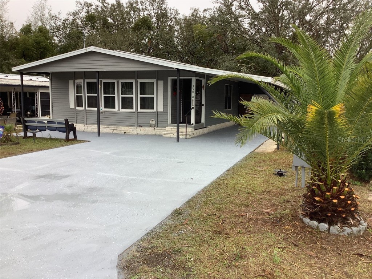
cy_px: 140
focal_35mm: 31
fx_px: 333
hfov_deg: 58.4
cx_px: 186
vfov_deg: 45.4
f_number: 2.4
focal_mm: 3.3
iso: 32
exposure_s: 1/120
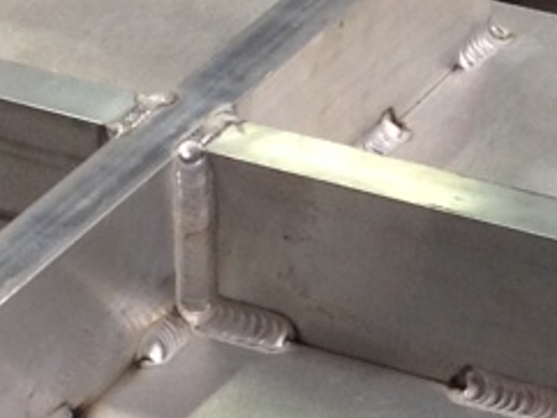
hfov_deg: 8.3
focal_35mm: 237
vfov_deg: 6.3
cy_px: 263
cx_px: 469
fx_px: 3815
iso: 80
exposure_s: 1/40
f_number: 2.4
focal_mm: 4.28
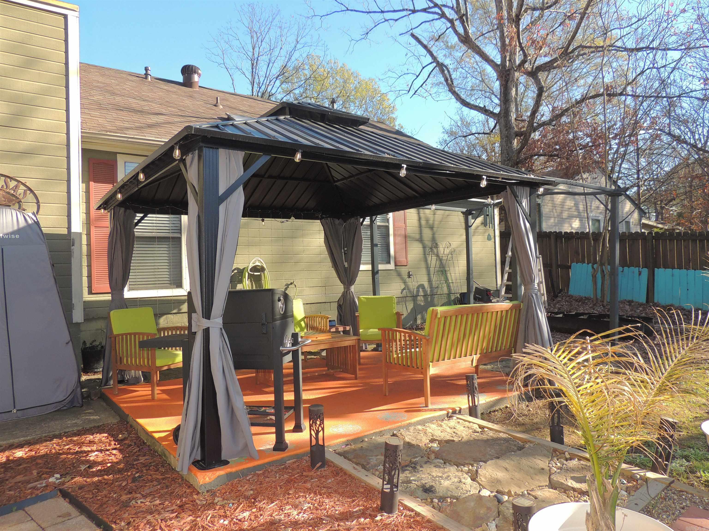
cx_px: 354
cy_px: 266
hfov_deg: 71.6
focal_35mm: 24
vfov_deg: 56.8
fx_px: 492
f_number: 3
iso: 100
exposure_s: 1/320
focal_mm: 4.3
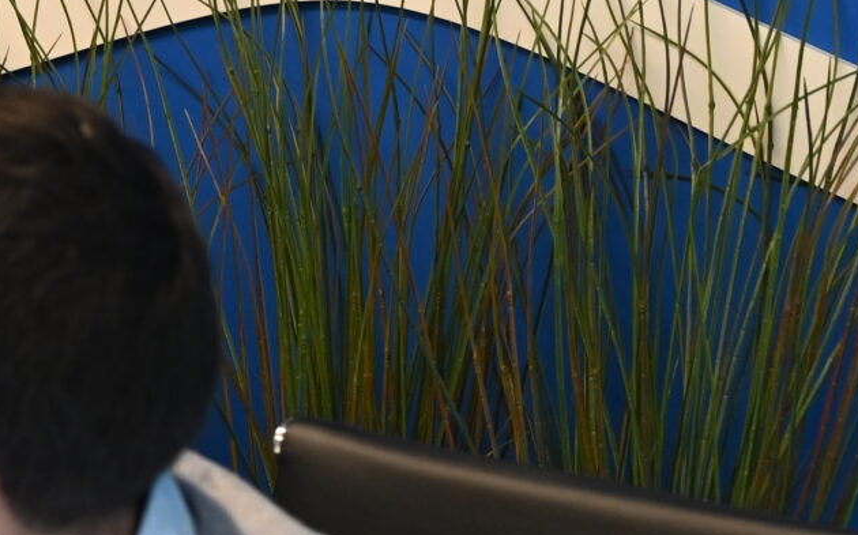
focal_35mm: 145
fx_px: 3389
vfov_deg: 9.0
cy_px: 417
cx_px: -595
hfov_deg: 13.2
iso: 1600
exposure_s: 1/80
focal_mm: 35
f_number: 4.5
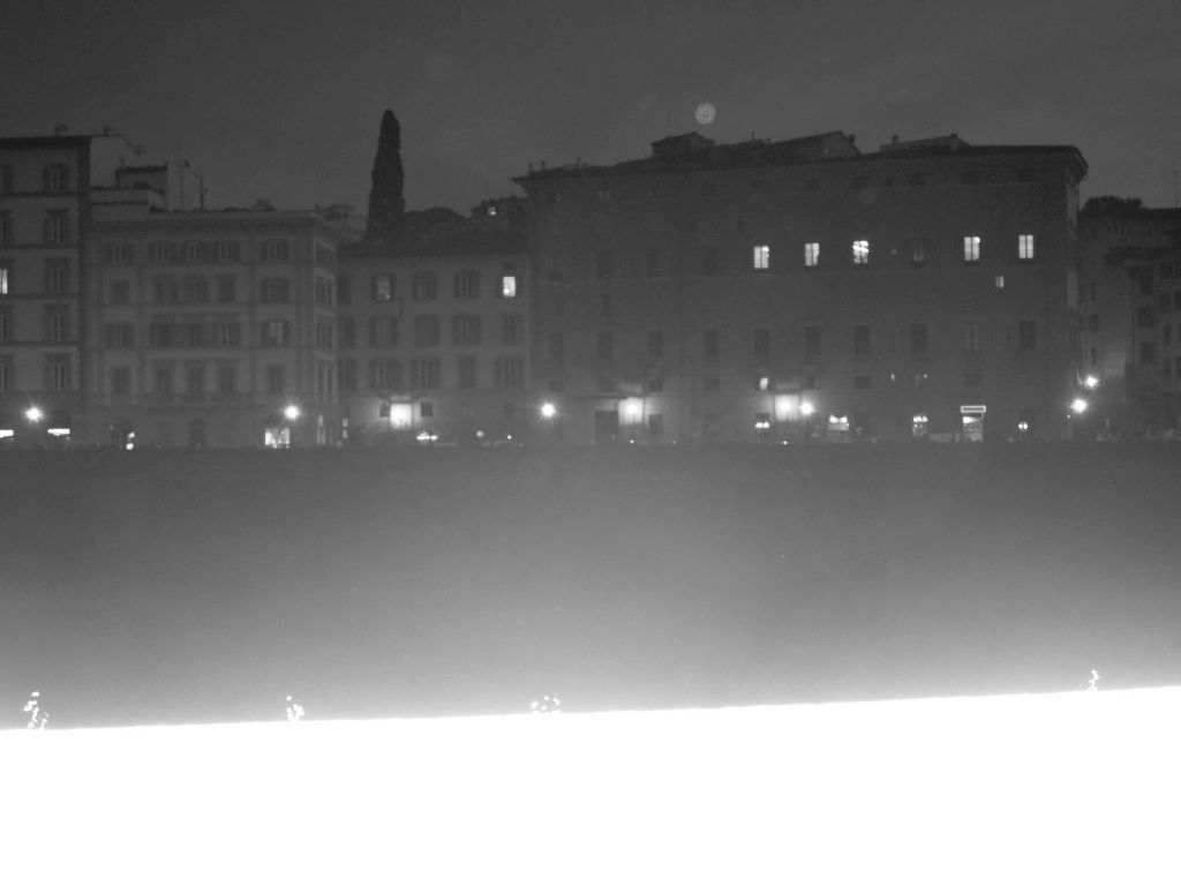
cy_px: 443
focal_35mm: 40
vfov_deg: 36.0
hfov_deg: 46.8
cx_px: 590
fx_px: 1365
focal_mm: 7.2
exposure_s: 1/40
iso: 560
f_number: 2.9
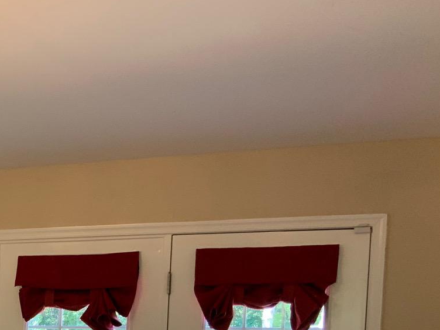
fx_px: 1004
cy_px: 419
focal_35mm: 79
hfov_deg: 22.1
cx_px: -142
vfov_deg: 17.6
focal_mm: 3
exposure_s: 1/60
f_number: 1.8
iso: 64
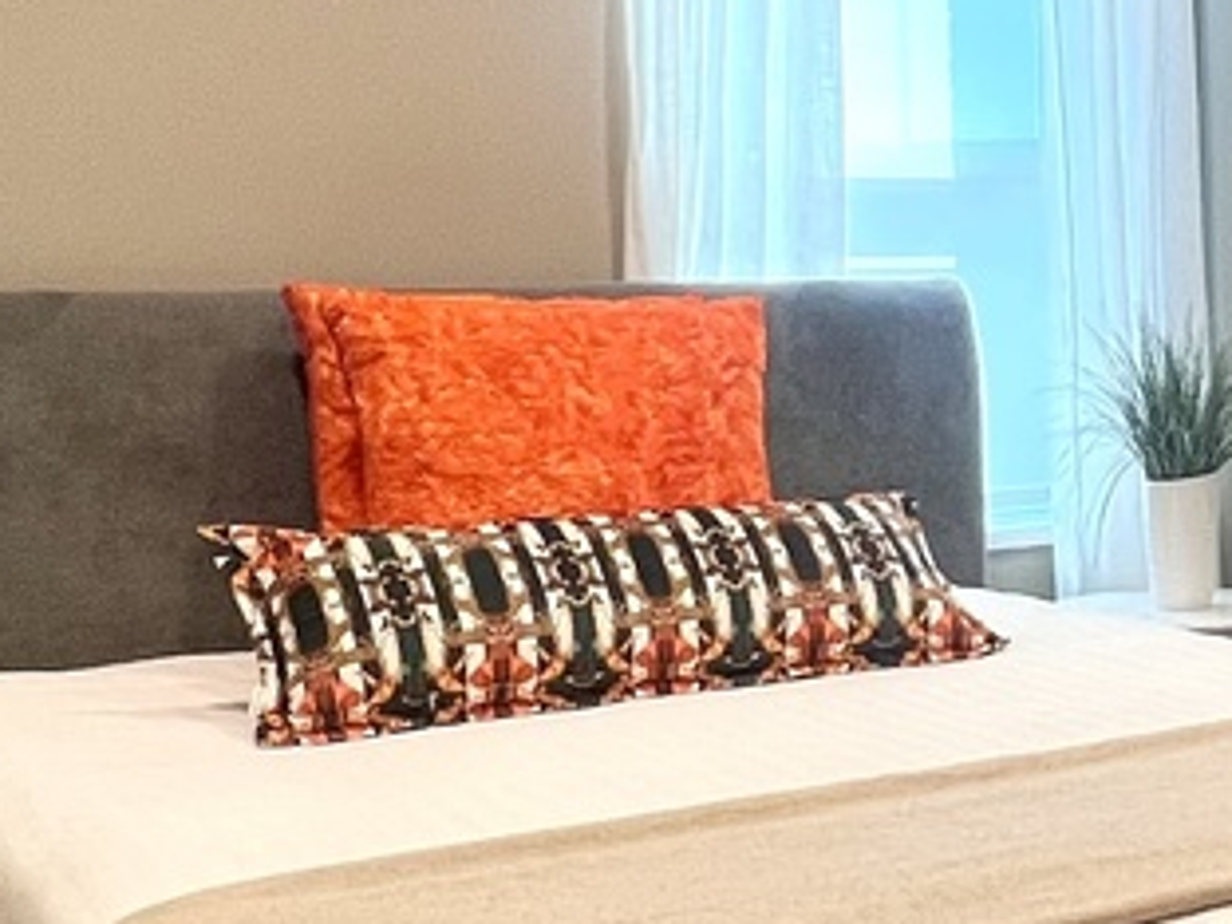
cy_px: 312
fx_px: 2135
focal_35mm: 60
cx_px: 1339
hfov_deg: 29.2
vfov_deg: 24.3
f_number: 1.8
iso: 200
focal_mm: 1.57
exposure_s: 1/120
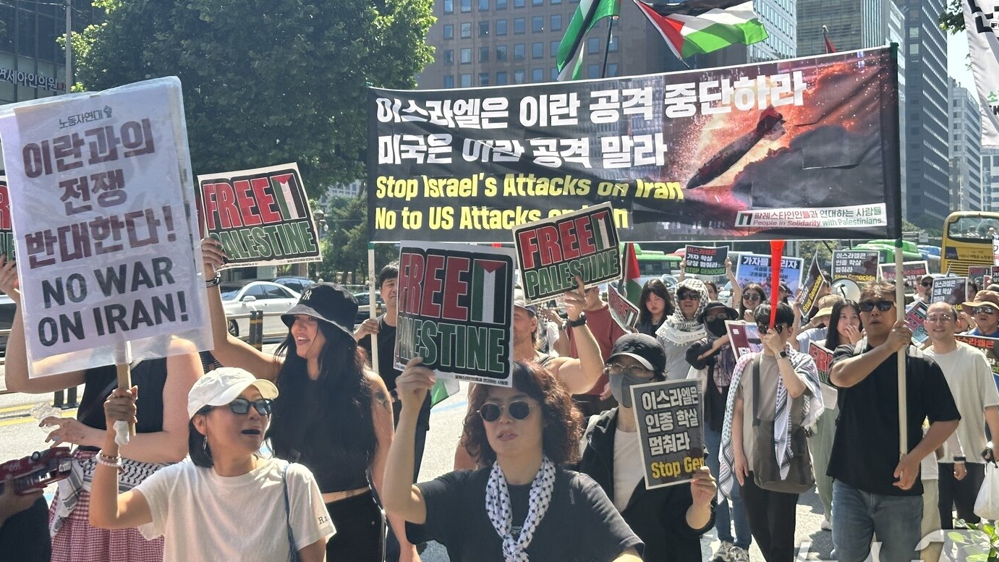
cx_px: 501
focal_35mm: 53
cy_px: 241
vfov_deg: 22.6
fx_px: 1404
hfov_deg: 39.2
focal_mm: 6.86
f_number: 1.78
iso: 64
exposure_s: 1/1272
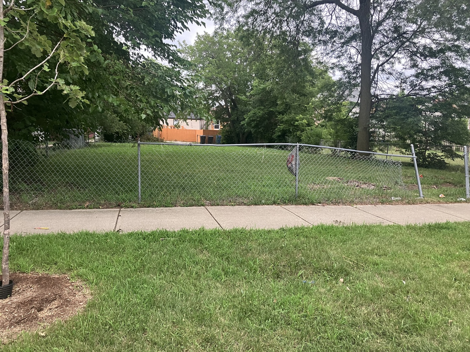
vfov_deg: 49.7
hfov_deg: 63.4
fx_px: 380
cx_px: 235
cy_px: 176
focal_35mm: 28
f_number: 1.8
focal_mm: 3.99
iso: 80
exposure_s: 1/77
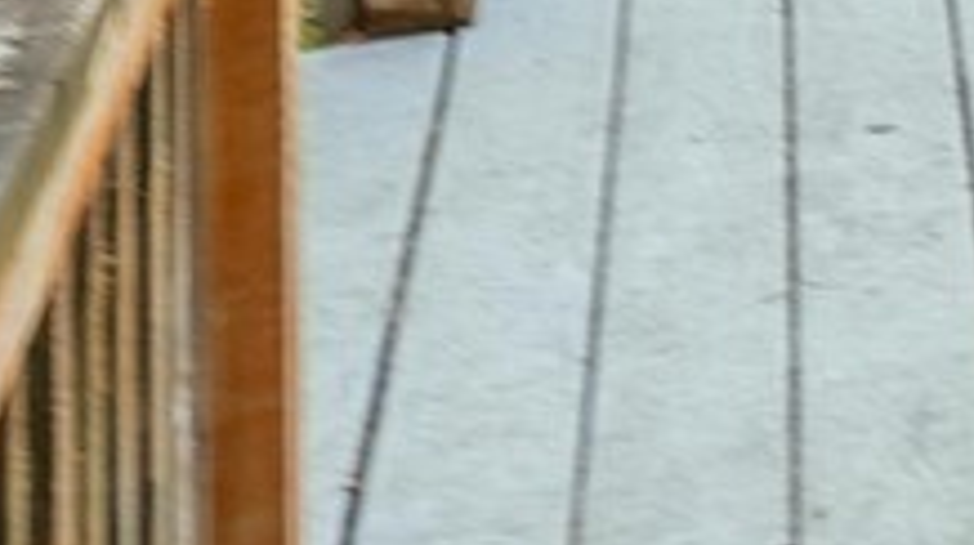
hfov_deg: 9.7
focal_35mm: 147
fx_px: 3792
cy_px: -1313
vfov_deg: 7.0
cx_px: 3228
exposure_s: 1/30
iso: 100
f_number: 7.1
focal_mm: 18
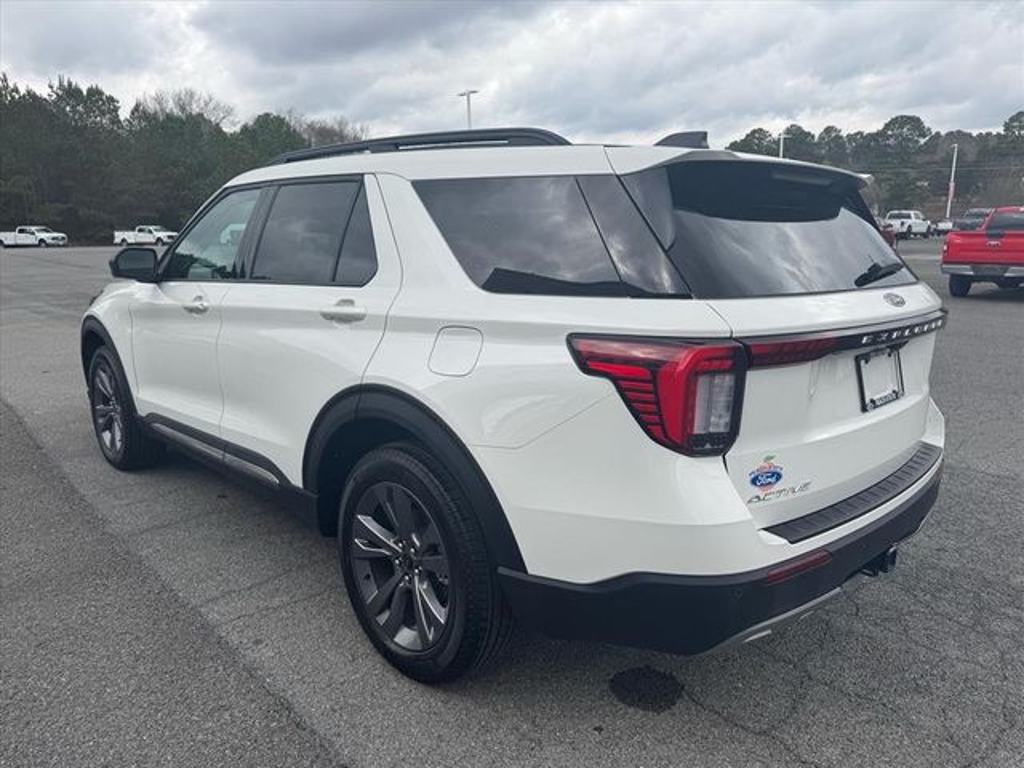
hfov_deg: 71.6
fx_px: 710
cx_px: 512
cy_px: 384
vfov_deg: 56.8
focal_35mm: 24
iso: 80
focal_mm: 6.76
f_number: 1.78
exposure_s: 1/1261
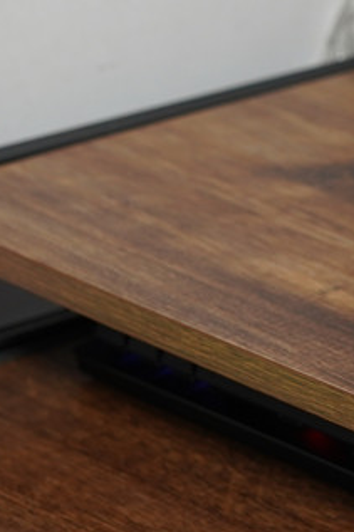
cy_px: 43
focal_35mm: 202
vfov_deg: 10.1
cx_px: 678
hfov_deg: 6.6
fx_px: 2983
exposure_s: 1/40
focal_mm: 50
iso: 800
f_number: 3.5
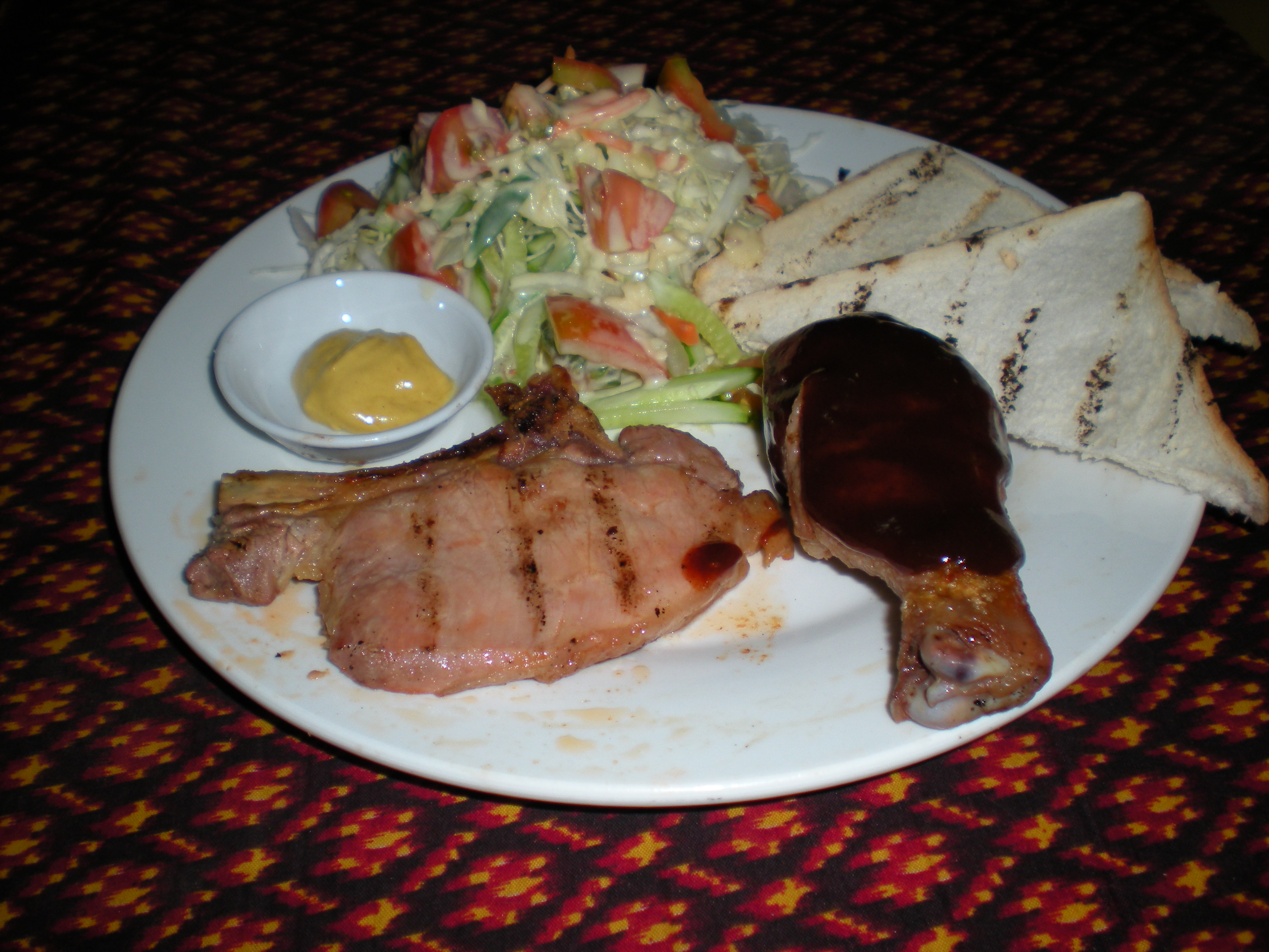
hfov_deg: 49.0
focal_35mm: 38
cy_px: 476
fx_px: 1393
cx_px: 634
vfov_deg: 37.7
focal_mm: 6.3
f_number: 3.1
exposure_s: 1/60
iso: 64
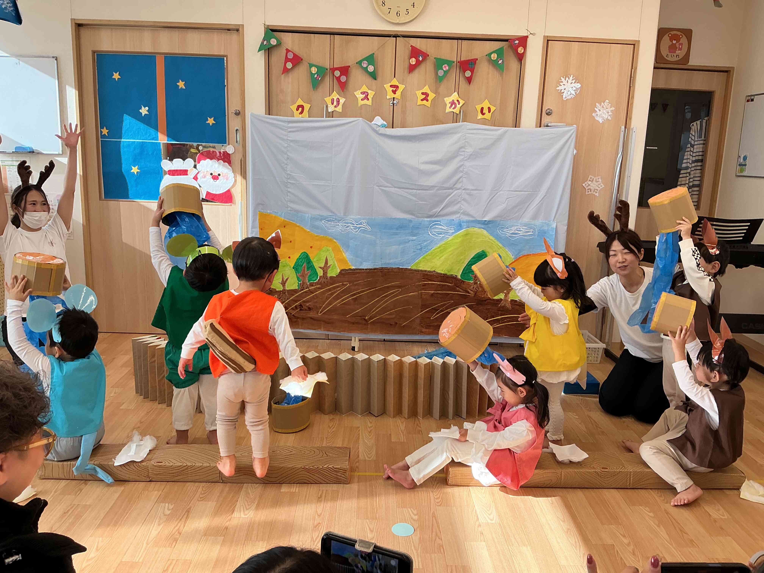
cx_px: 382
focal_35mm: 29
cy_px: 286
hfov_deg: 61.7
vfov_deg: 48.2
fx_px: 640
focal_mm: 3
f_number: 1.8
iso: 25
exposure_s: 1/156
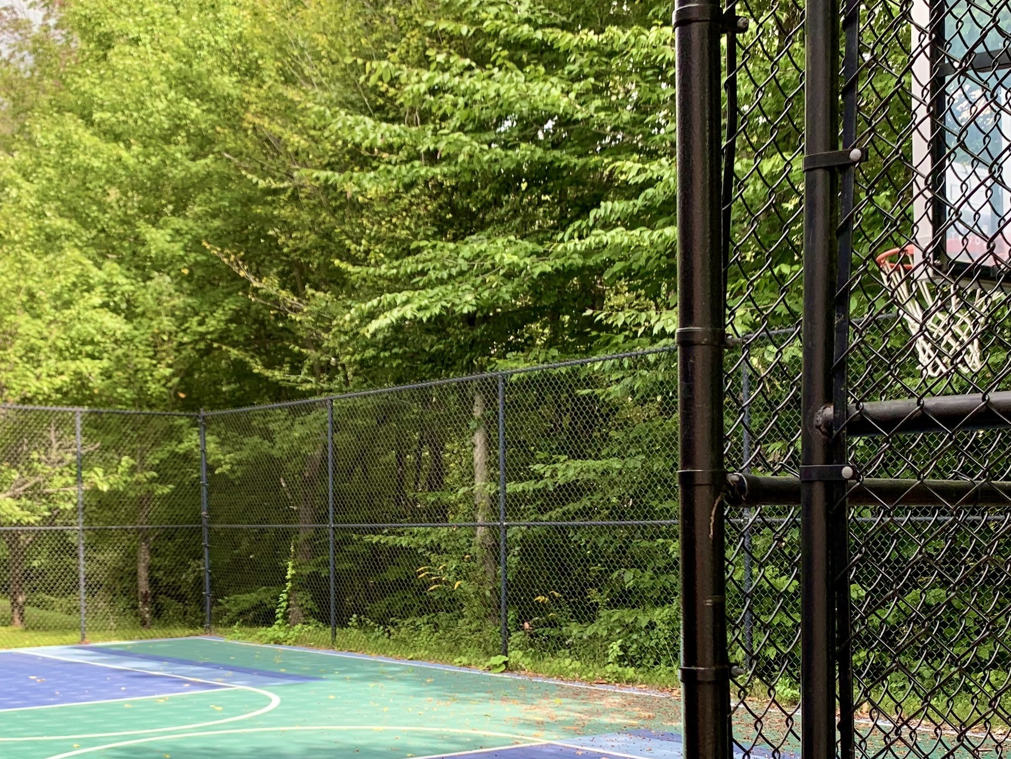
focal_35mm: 47
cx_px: 372
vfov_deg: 30.4
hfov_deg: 40.1
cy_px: 561
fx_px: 1373
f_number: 1.8
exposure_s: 1/415
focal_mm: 4.25
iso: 25
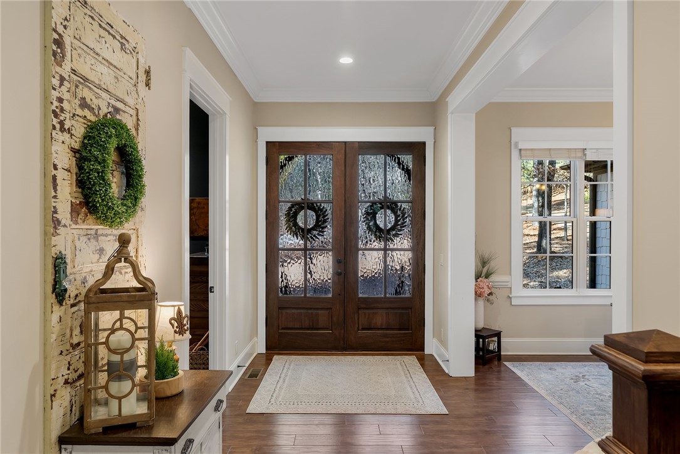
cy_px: 227
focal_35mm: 23
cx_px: 340
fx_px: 435
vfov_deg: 55.1
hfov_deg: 76.1
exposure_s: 1/6
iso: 320
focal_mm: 23
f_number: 8
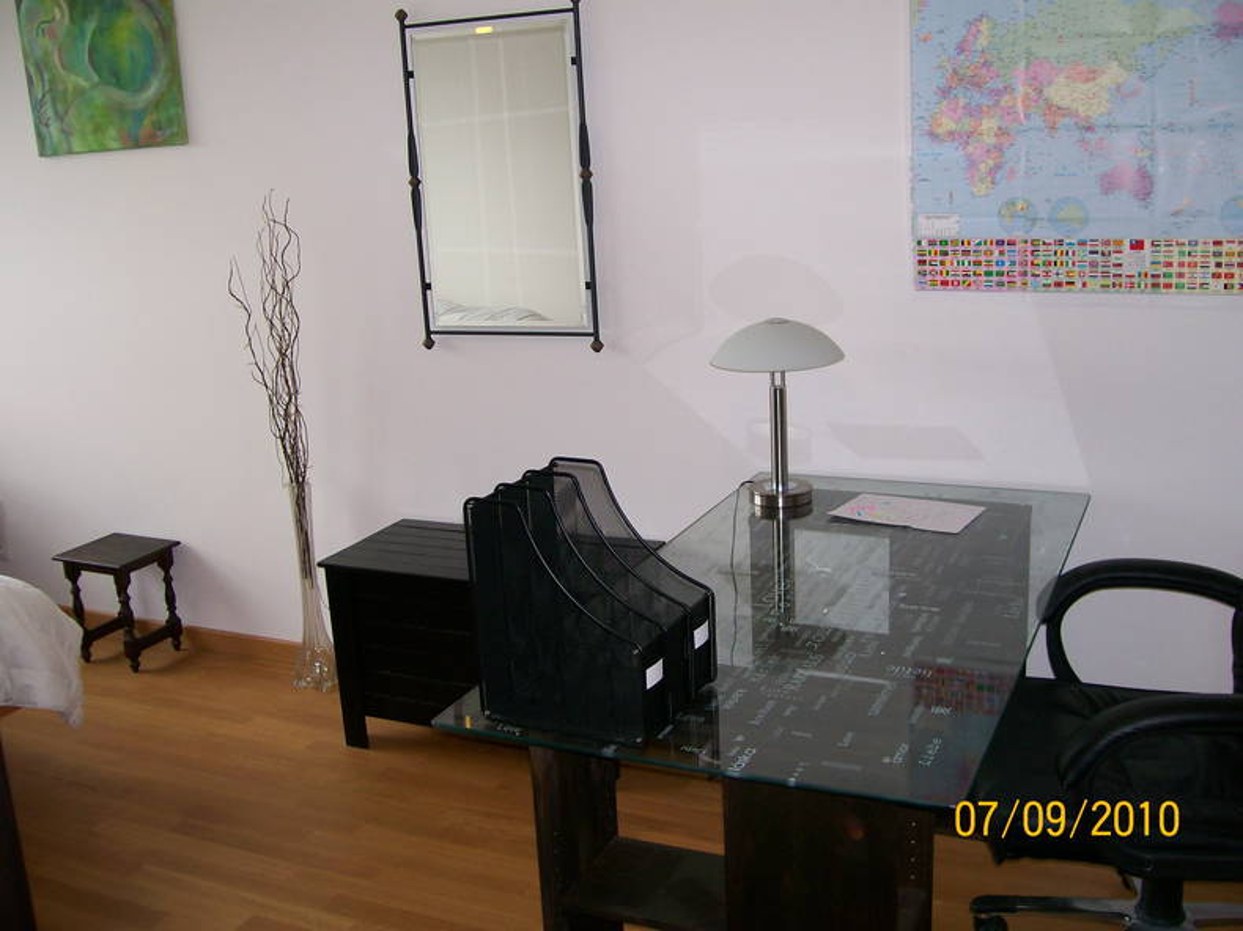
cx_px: 622
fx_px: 1292
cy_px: 466
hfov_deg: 51.4
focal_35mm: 36
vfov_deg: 39.6
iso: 80
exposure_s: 1/64
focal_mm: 6
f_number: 2.7
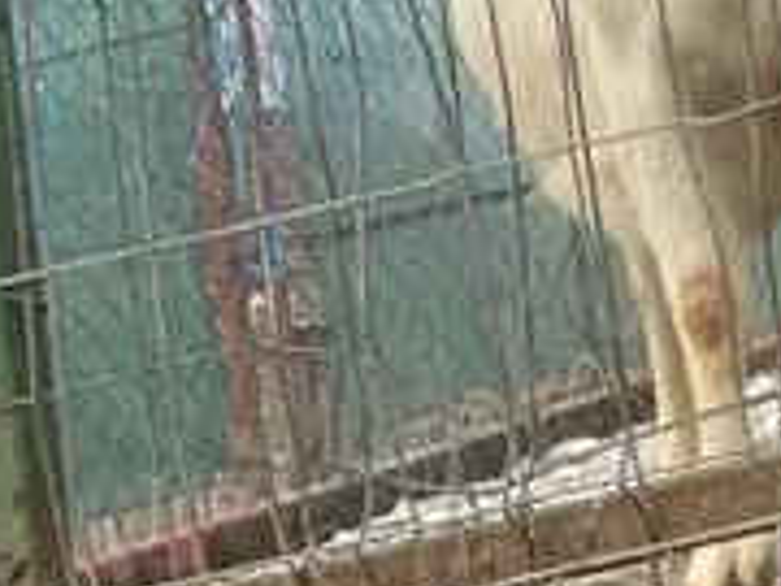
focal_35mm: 128
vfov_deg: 10.7
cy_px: -538
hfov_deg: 13.1
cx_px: 1627
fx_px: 2888
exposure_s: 1/122
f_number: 2.2
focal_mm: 2.71
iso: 25
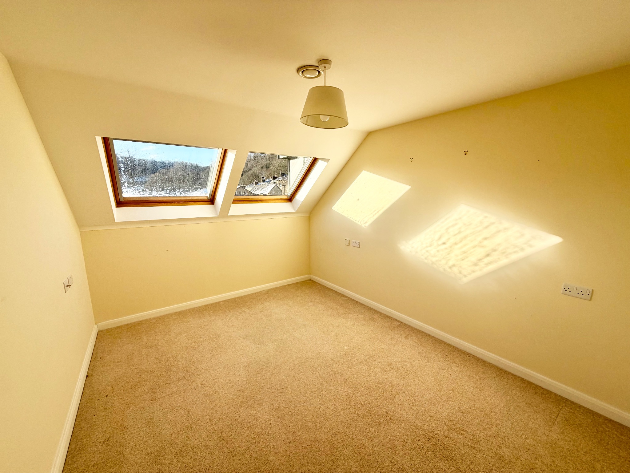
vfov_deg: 85.7
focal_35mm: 14
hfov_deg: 102.1
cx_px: 315
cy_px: 236
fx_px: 255
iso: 40
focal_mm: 2.22
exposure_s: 1/502
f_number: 2.2
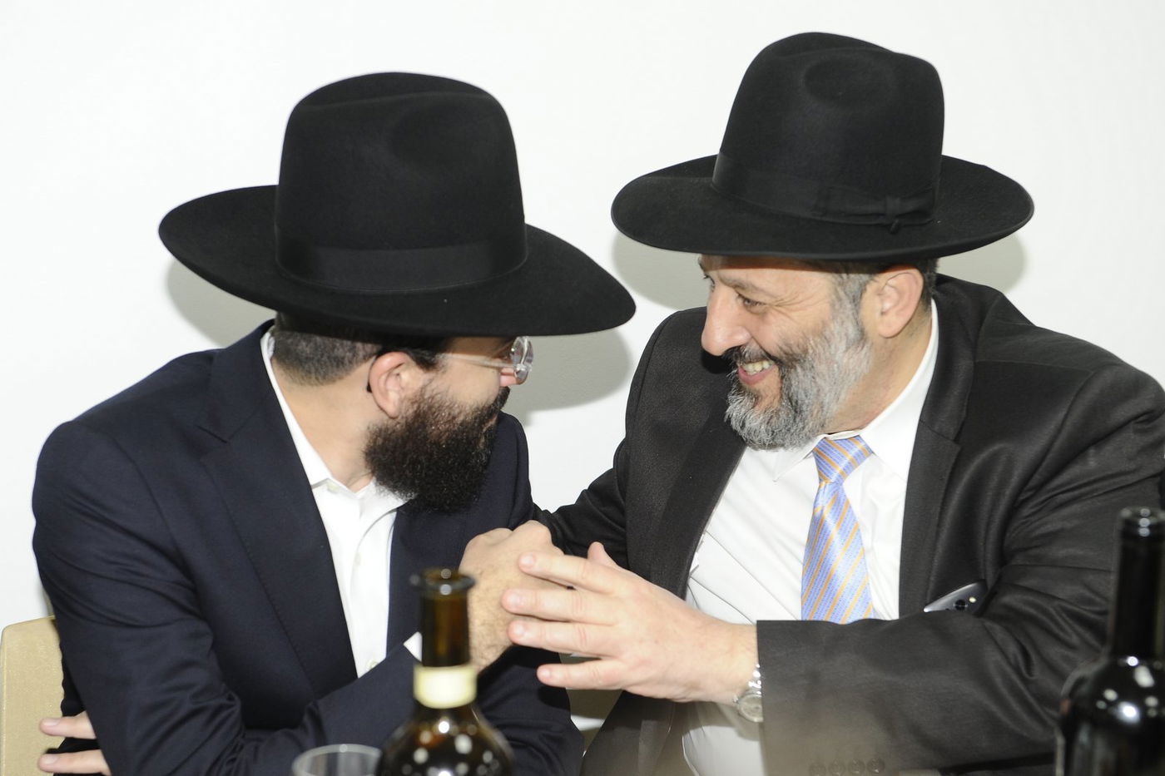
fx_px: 1553
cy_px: 388
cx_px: 582
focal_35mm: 48
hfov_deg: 41.1
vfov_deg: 28.1
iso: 800
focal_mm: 48
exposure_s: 1/100
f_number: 4
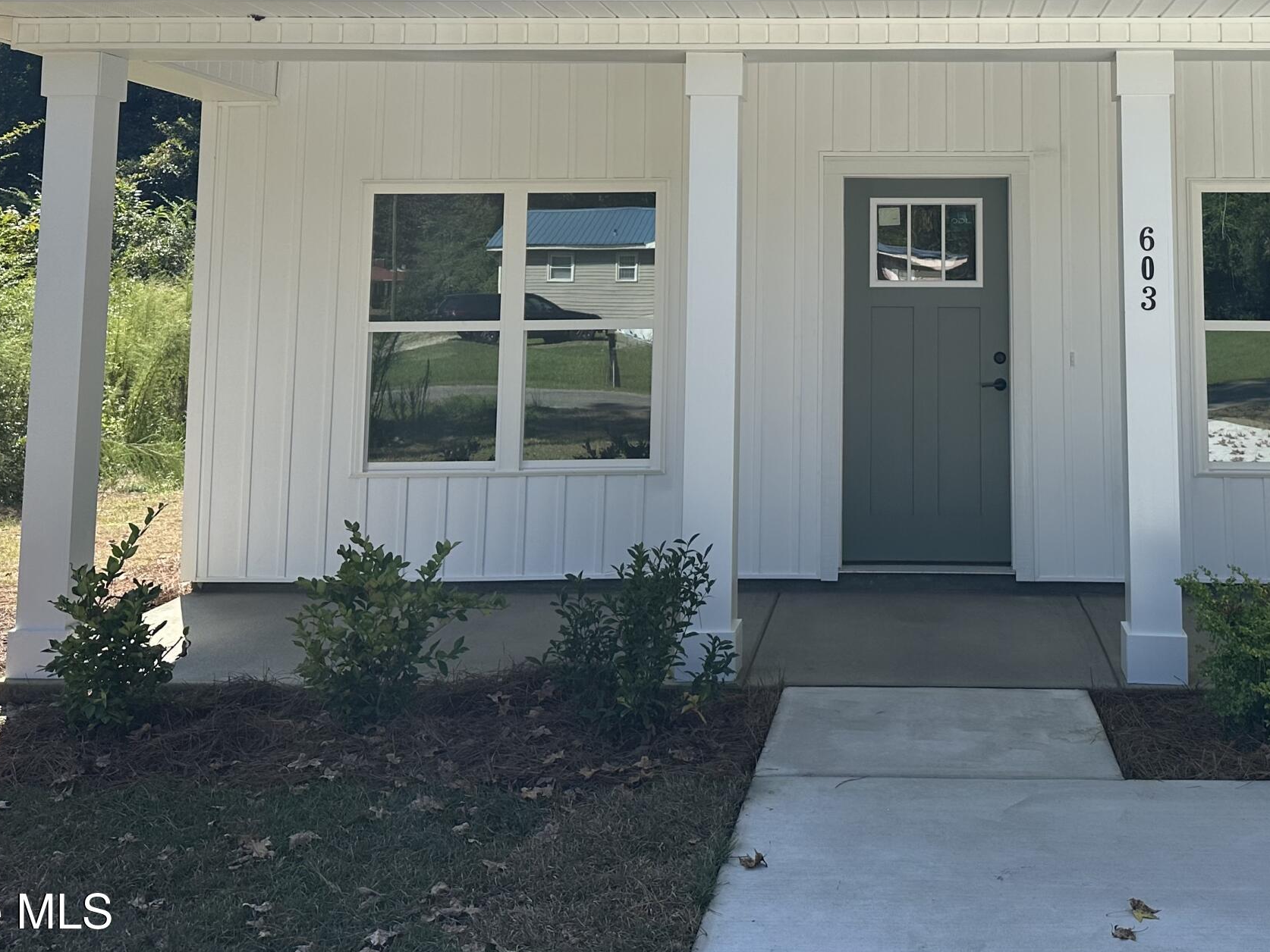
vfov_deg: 32.3
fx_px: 1578
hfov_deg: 43.0
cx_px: 887
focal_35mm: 43
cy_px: 137
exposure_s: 1/2525
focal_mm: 6.86
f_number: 1.78
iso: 80
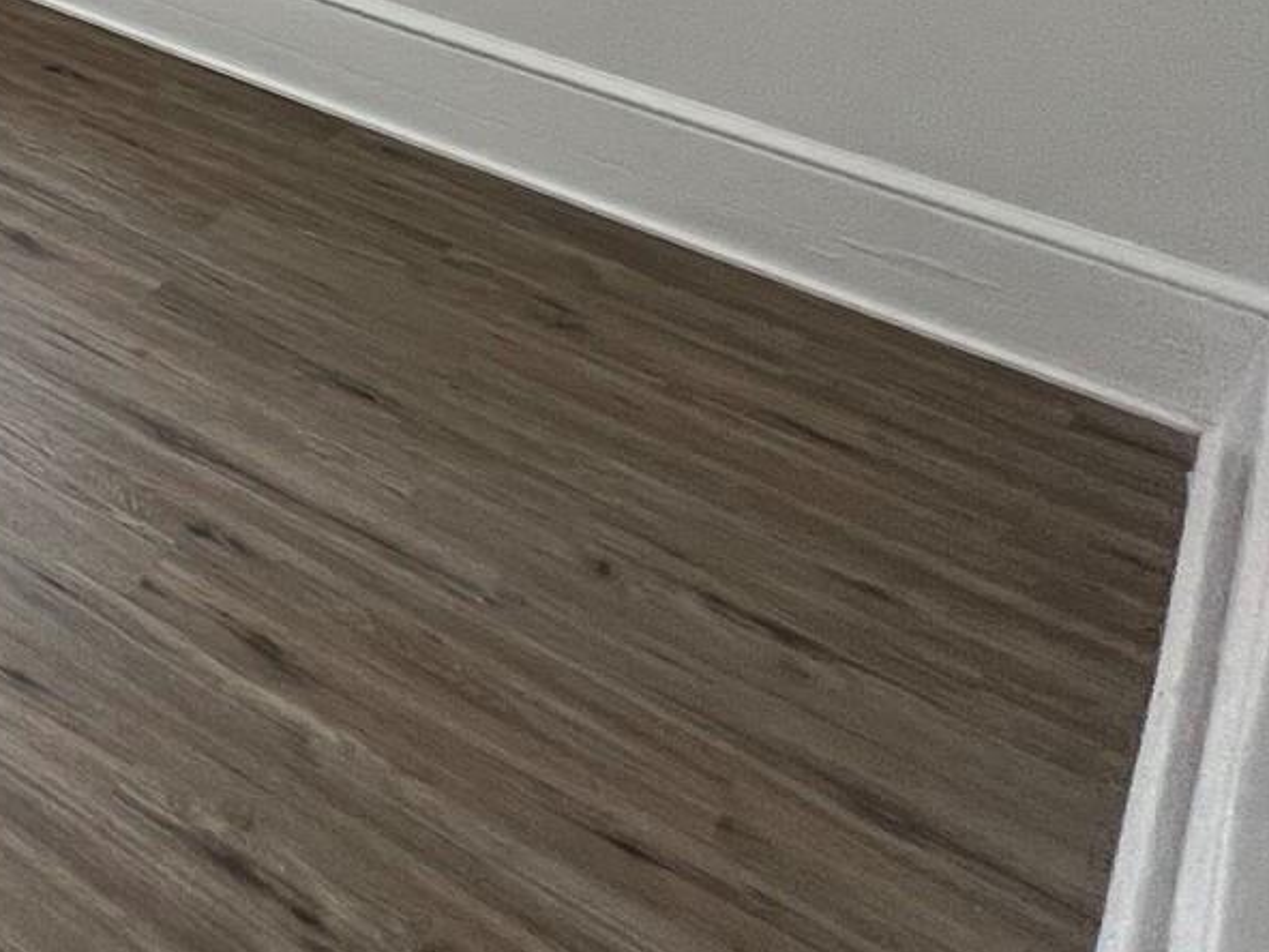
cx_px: -920
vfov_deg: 27.1
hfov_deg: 23.9
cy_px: -283
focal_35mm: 45
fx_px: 1650
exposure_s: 1/120
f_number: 1.8
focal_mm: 1.57
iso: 125
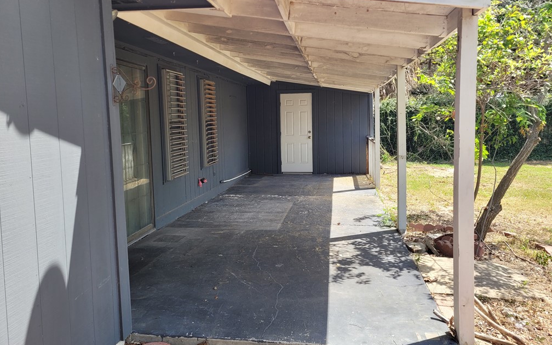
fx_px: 421
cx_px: 277
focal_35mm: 28
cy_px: 162
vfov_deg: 44.5
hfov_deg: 66.5
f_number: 1.8
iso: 40
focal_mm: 5.4
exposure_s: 1/624
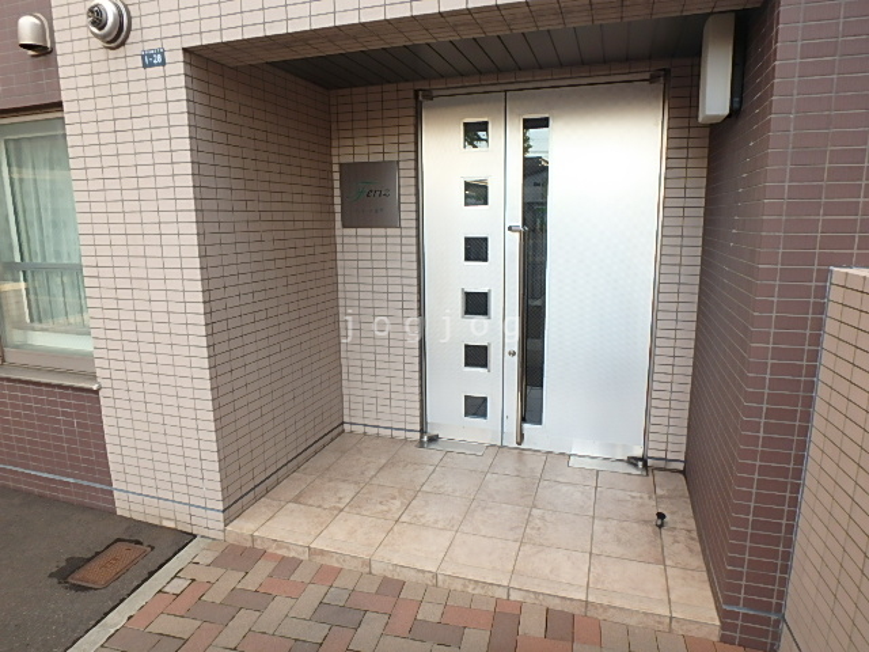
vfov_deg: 63.4
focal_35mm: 21
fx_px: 527
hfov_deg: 79.0
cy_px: 326
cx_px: 434
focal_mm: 3.7
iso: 125
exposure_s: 1/100
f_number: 3.5
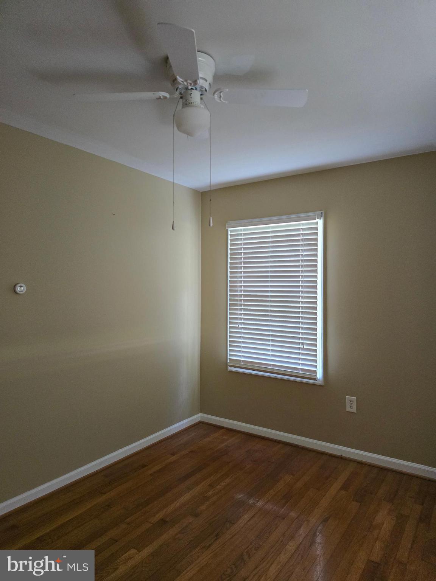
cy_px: 290
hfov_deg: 58.9
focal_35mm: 23
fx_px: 386
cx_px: 218
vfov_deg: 73.9
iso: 1000
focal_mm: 6.3
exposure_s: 1/120
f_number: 1.7
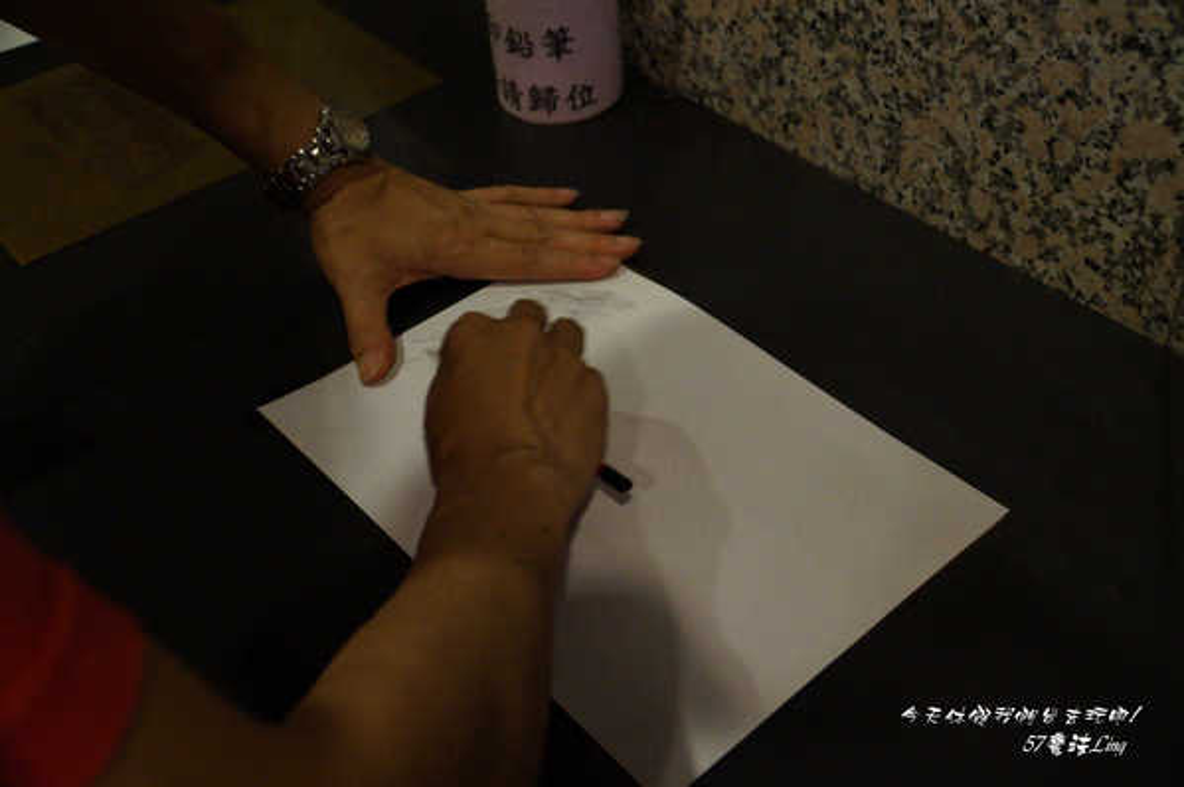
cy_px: 394
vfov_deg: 36.8
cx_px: 592
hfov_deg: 53.2
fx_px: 1183
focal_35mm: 36
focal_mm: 24
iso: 3200
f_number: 4
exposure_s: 1/80
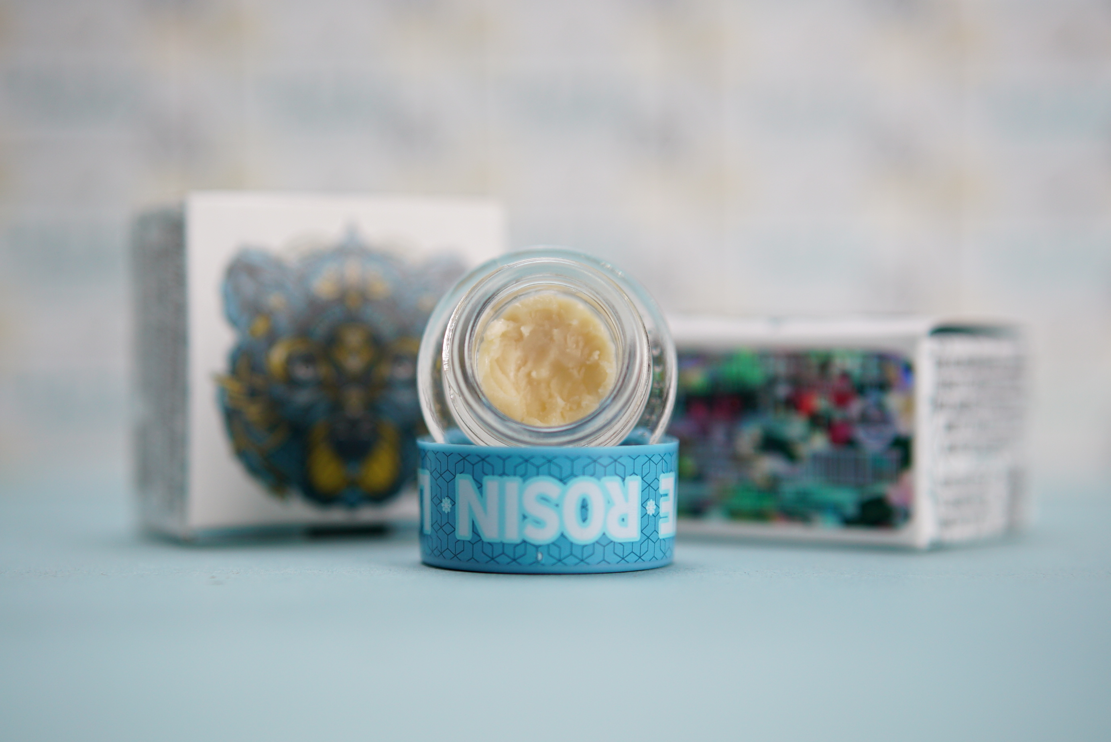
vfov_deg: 18.2
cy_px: 371
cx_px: 556
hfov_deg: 27.0
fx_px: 2315
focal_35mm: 75
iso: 320
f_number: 2
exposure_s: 1/320
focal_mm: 50
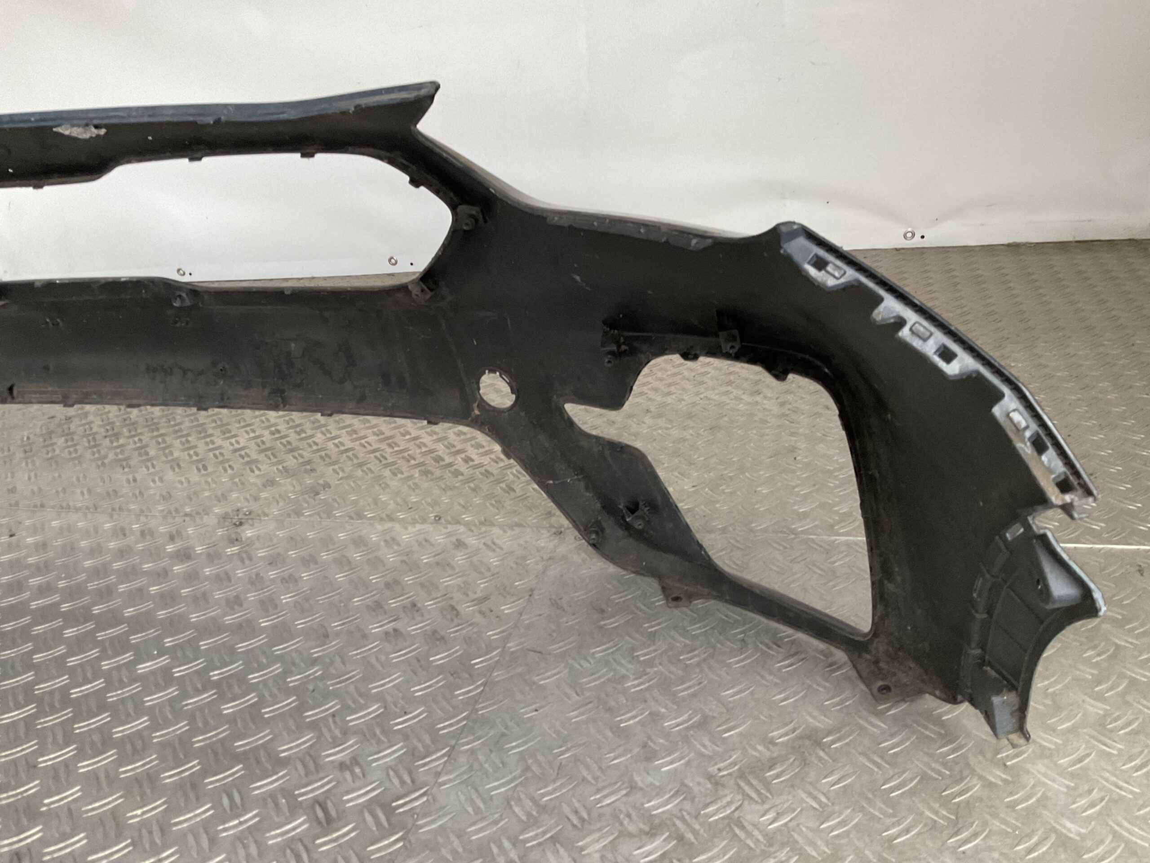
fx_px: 963
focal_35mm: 29
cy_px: 432
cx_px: 575
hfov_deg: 61.7
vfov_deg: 48.2
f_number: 1.8
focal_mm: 3
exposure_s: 1/50
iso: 160
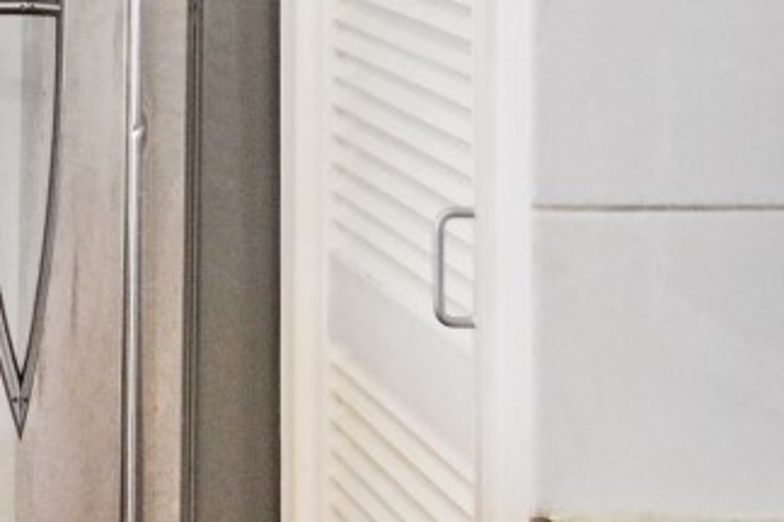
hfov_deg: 11.7
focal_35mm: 165
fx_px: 3593
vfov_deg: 8.3
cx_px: -547
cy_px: 48
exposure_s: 1/60
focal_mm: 22
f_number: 4
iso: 400
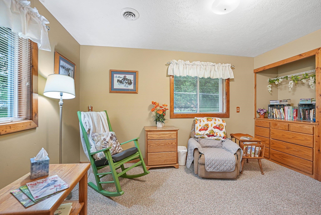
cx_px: 160
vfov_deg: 81.3
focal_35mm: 14
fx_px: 125
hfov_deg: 104.2
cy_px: 108
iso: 2500
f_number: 3.2
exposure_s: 1/40
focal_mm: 14
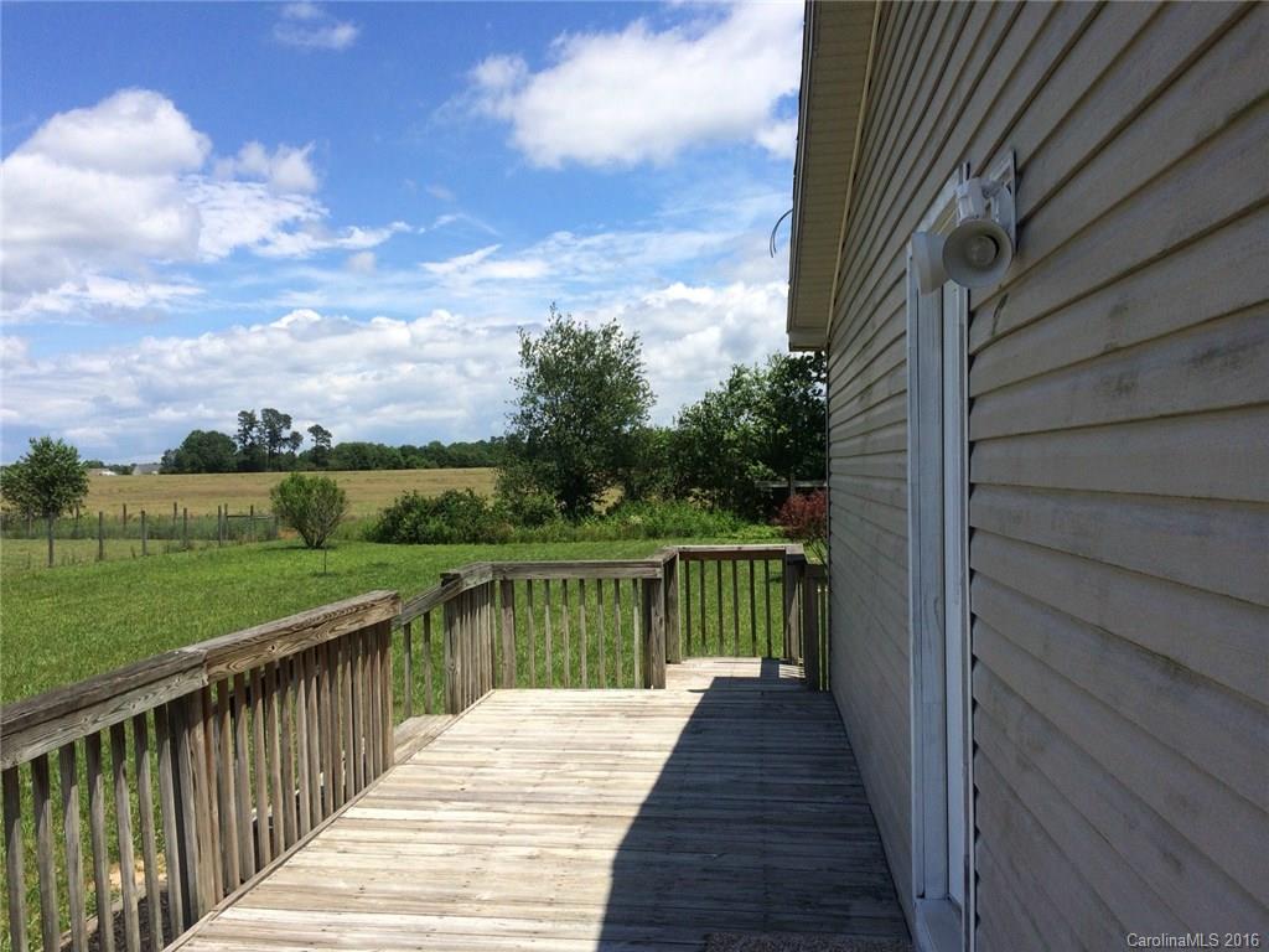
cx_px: 634
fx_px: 1063
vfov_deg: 48.2
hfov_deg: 61.7
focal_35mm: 29
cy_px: 476
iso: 32
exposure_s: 1/2564
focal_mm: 4.15
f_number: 2.2
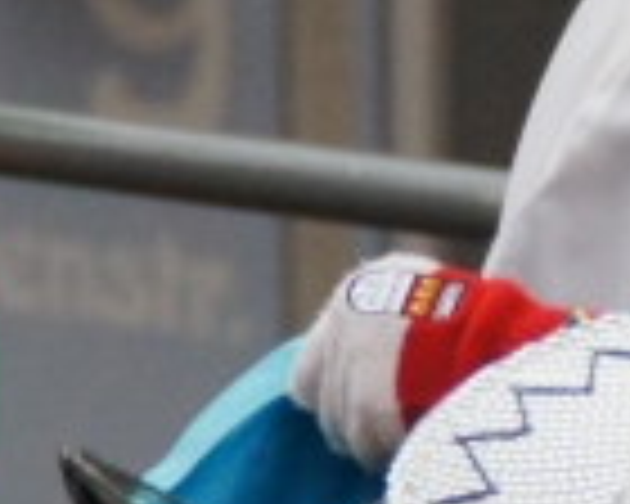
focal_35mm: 1810
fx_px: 33748
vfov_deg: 0.9
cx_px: 891
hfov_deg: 1.1
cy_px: 184
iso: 1600
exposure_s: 1/250
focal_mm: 200
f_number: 6.3
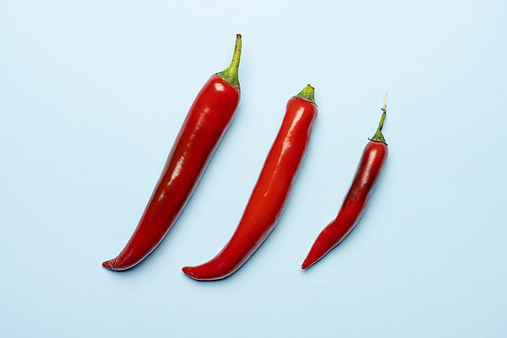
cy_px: 169
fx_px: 704
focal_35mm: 50
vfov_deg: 27.0
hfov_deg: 39.6
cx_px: 254
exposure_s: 1/15
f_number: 10
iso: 100
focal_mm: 50
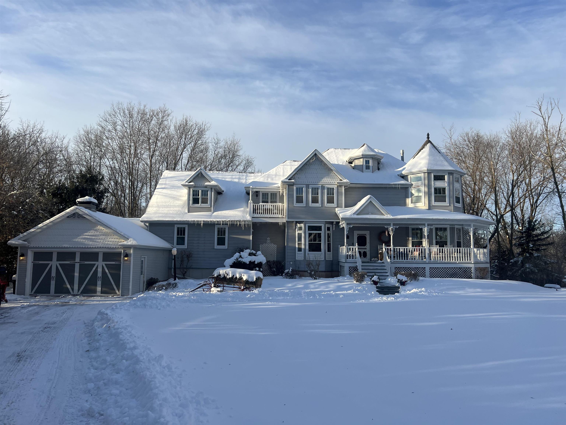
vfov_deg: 53.1
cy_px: 212
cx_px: 283
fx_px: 425
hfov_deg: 67.3
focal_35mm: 26
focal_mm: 5.7
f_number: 1.5
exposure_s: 1/3257
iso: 50
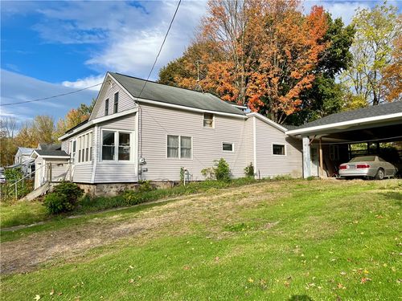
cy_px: 150
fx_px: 302
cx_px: 201
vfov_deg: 53.1
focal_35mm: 26
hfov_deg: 67.3
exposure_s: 1/3215
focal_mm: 5.1
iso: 50
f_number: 1.6
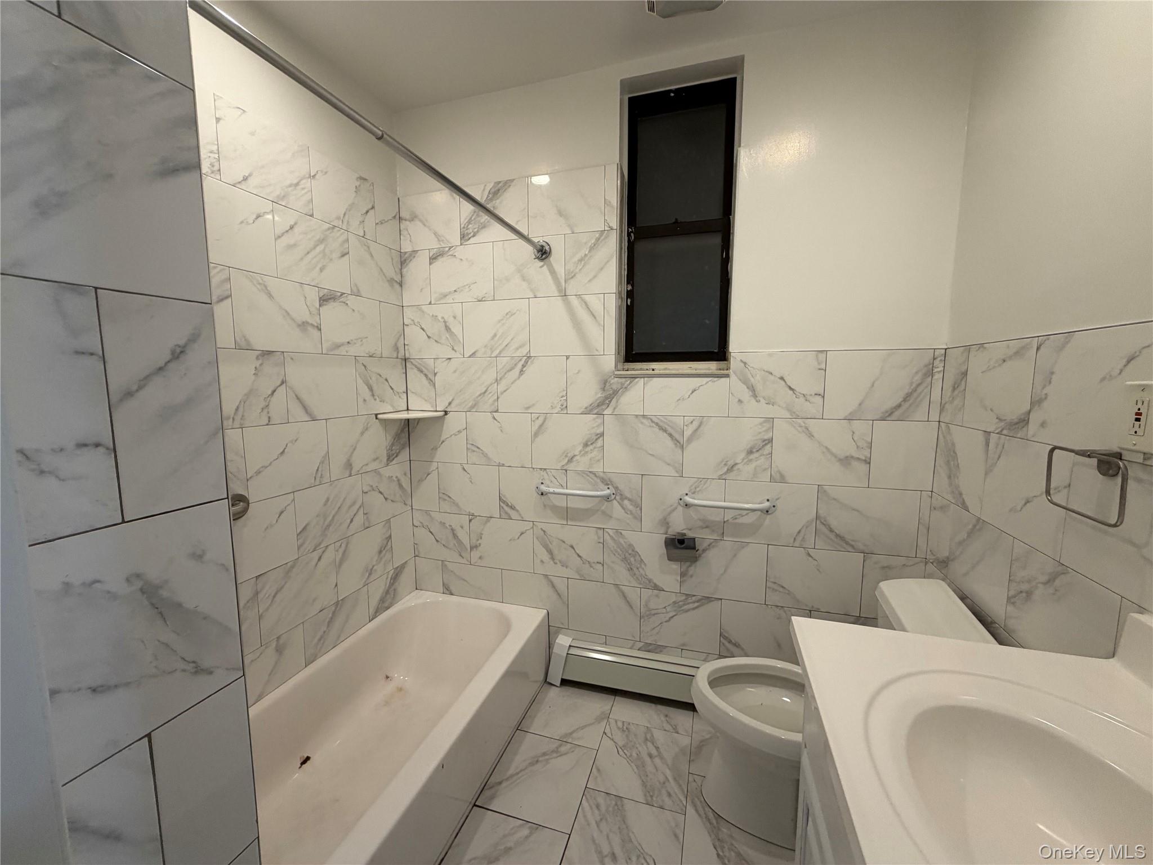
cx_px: 576
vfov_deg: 85.7
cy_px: 432
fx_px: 466
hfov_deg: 102.1
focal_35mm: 14
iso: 160
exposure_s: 1/60
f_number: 2.2
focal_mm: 2.22
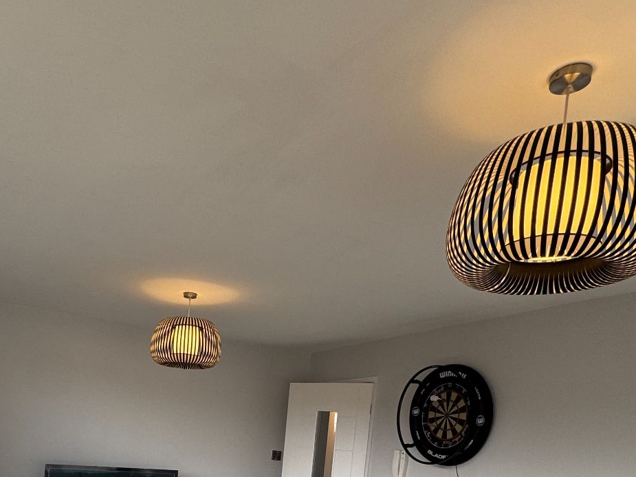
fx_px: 570
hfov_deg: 56.6
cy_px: 477
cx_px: 194
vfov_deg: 40.0
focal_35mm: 31
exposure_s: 1/99
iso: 100
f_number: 2.2
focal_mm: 2.22
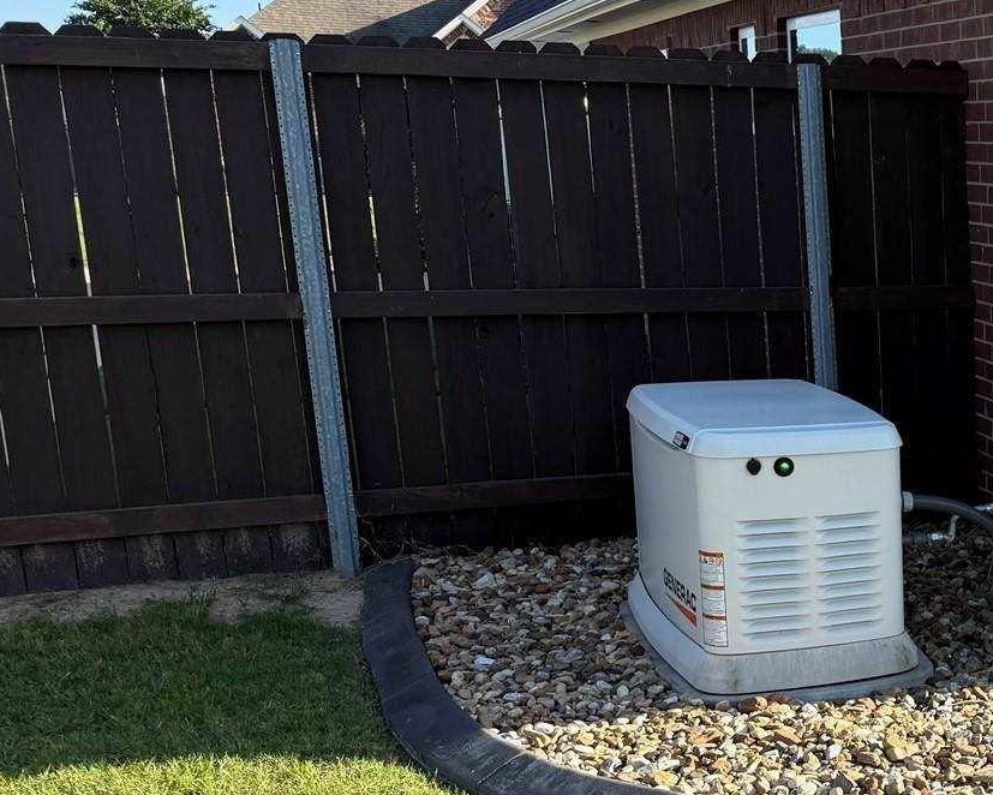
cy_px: 575
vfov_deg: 26.0
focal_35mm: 58
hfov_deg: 28.0
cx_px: 1218
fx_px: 1705
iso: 80
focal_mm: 6.76
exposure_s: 1/1770
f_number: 1.78
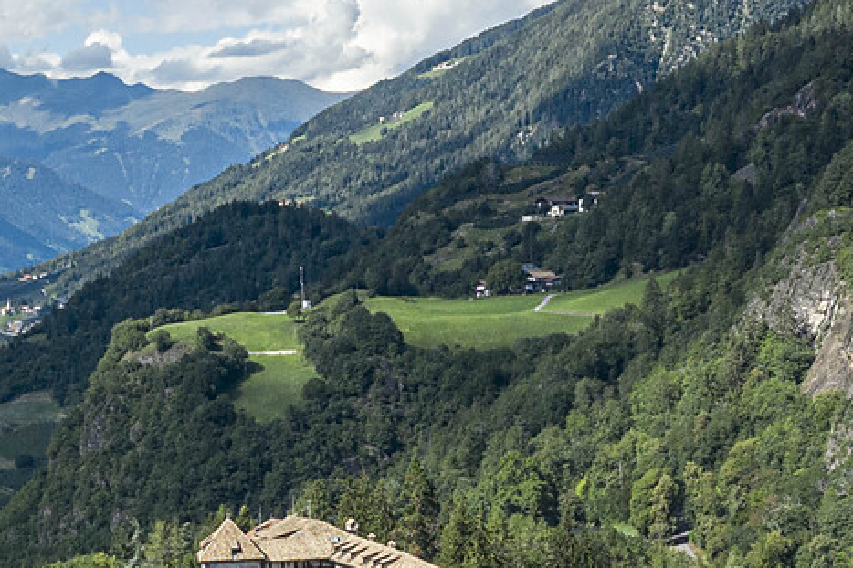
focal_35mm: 115
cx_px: 175
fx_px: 2724
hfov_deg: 17.7
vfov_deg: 11.6
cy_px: 706
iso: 100
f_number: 6.3
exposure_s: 1/500
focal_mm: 10.26
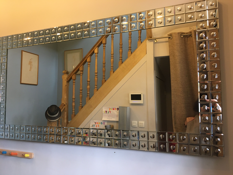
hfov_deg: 61.7
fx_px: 195
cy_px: 88
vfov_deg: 48.2
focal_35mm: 29
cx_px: 116
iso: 160
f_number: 2.2
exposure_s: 1/33
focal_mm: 4.15
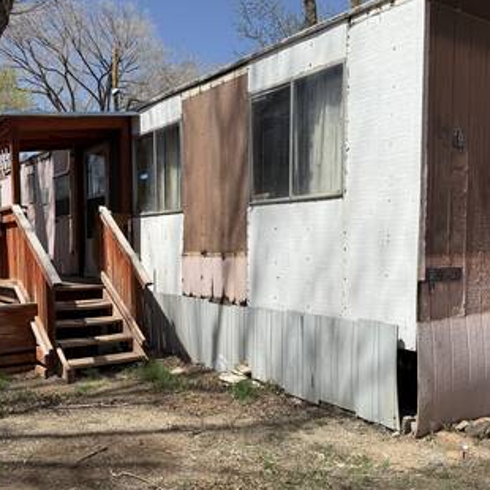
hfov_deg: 47.1
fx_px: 561
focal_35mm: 35
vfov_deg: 47.0
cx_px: 213
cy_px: 291
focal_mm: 6.76
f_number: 1.78
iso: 80
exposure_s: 1/4673
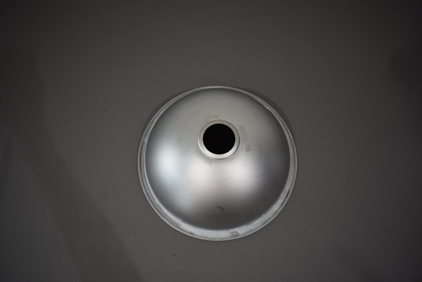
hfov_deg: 67.4
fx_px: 316
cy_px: 141
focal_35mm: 27
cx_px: 211
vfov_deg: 47.9
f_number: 4
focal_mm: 18
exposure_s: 1/250
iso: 400
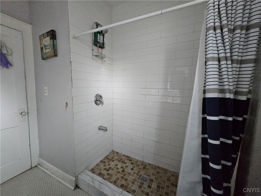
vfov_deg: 89.9
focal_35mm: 13
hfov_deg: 106.2
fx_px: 98
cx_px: 130
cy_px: 98
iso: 640
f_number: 2.2
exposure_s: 1/30
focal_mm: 1.7
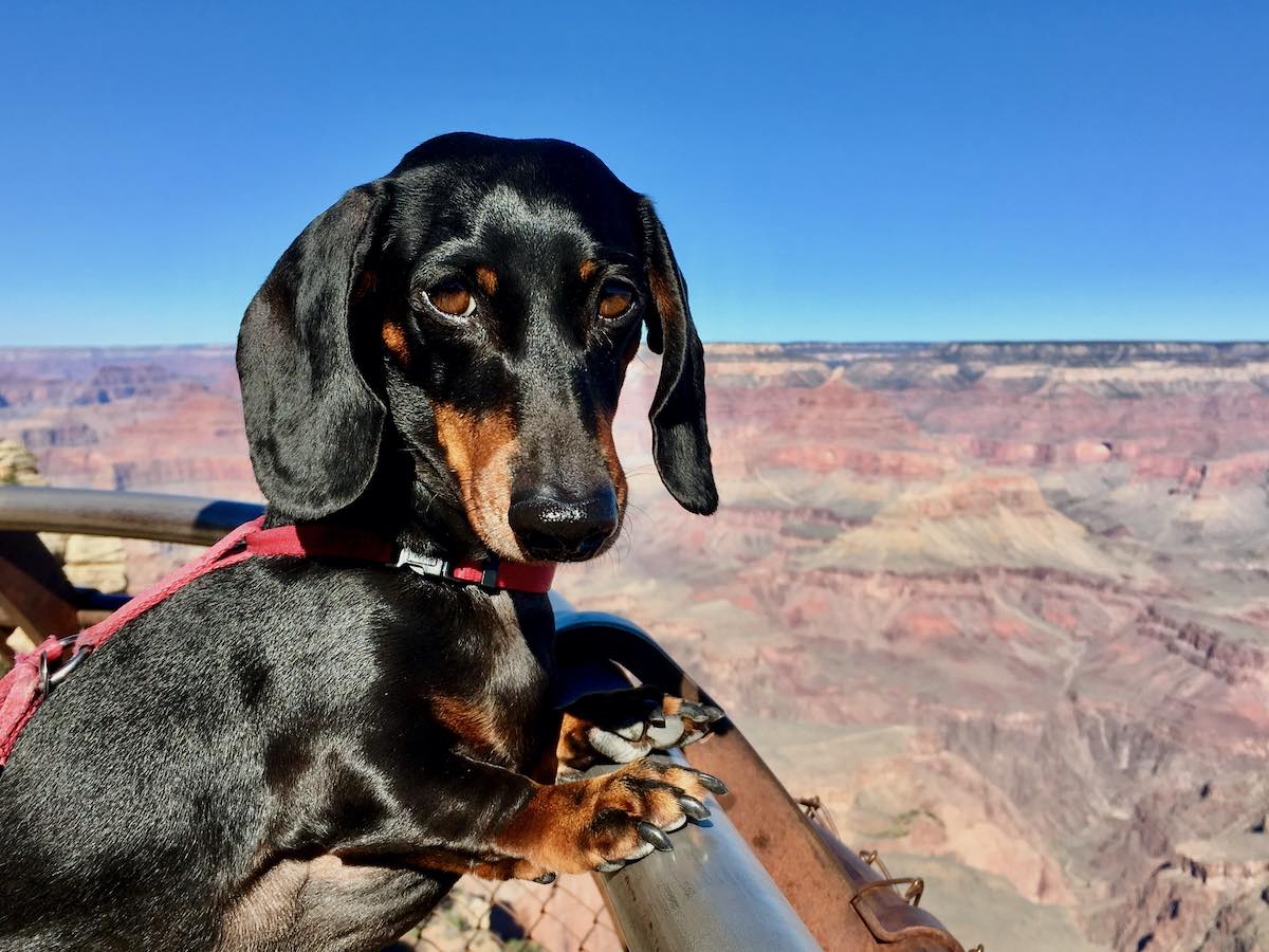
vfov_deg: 48.2
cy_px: 476
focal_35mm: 29
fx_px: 1063
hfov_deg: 61.7
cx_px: 634
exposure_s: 1/1350
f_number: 2.2
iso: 25
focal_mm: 4.15
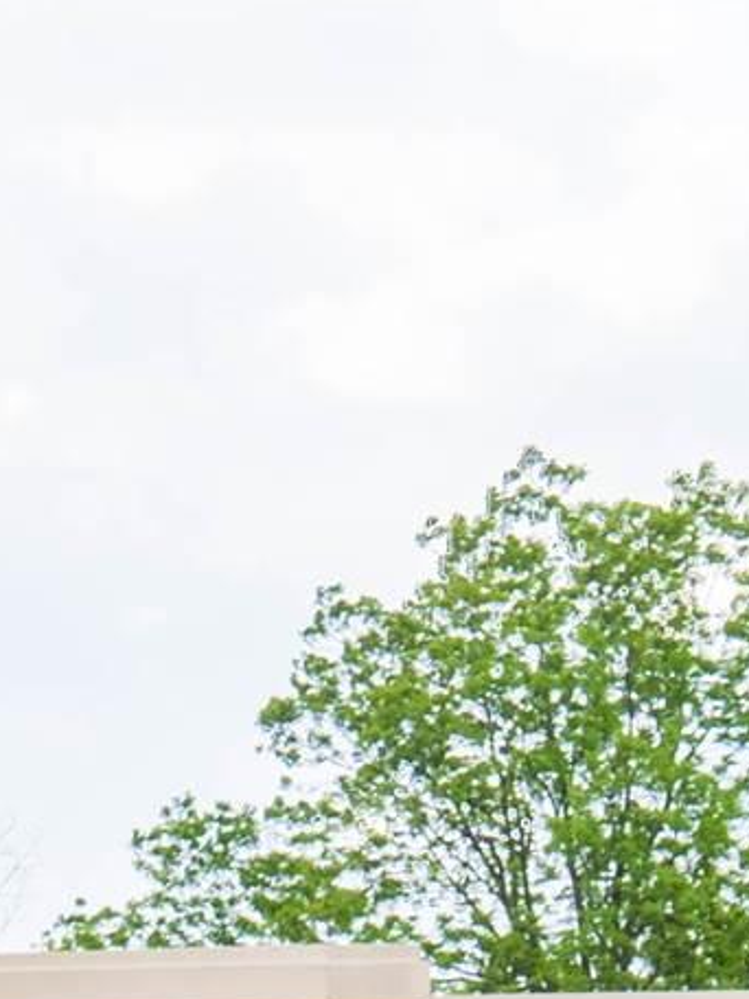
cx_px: -2427
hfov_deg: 6.0
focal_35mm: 201
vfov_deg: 9.3
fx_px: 5799
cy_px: 1904
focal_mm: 31
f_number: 11
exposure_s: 1/500
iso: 100
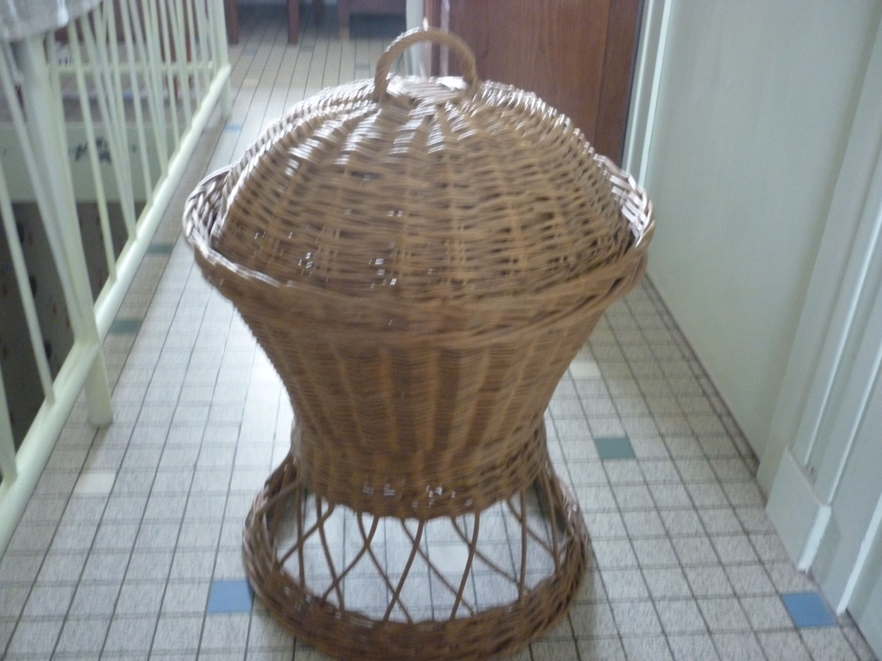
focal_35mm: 33
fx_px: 841
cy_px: 330
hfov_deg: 55.4
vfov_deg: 42.9
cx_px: 441
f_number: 2.8
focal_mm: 5.5
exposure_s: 1/8
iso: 400
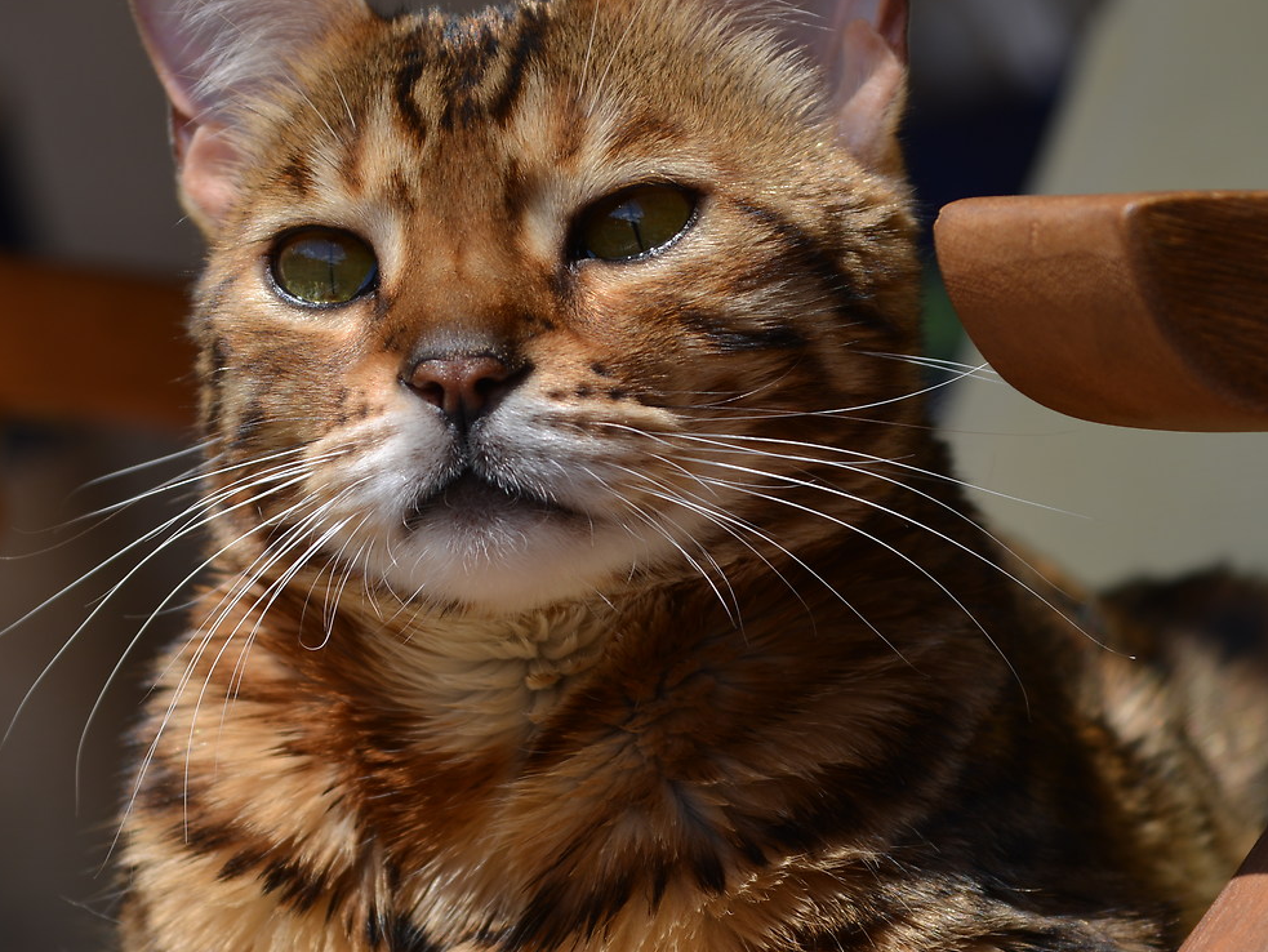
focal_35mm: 230
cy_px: 550
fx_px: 8428
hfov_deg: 8.6
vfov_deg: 6.5
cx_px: 508
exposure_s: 1/400
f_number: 5.6
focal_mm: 98
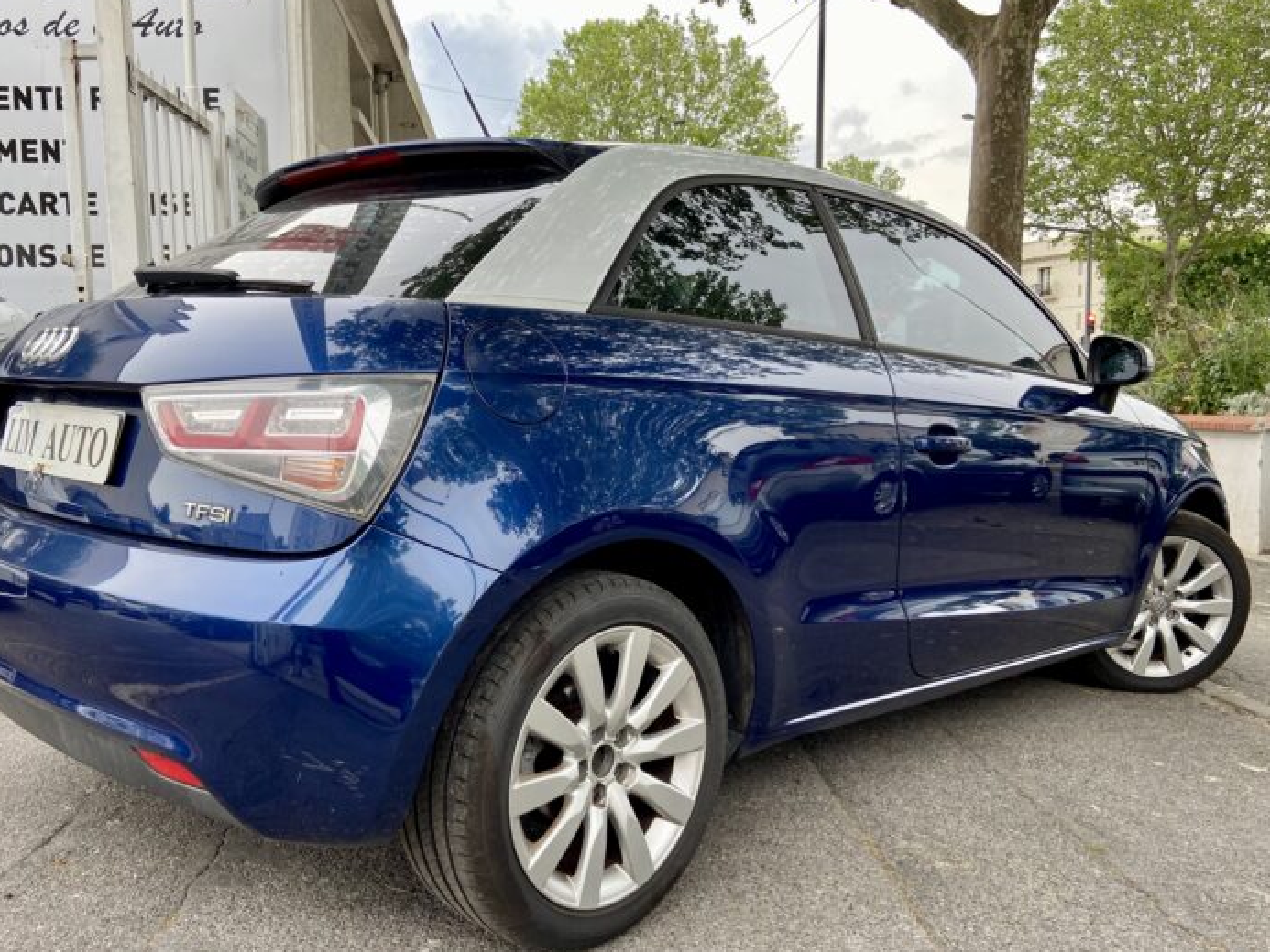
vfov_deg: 46.8
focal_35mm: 30
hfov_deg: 59.9
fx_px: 1101
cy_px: 500
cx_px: 581
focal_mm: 4.25
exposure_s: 1/122
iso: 32
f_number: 1.8
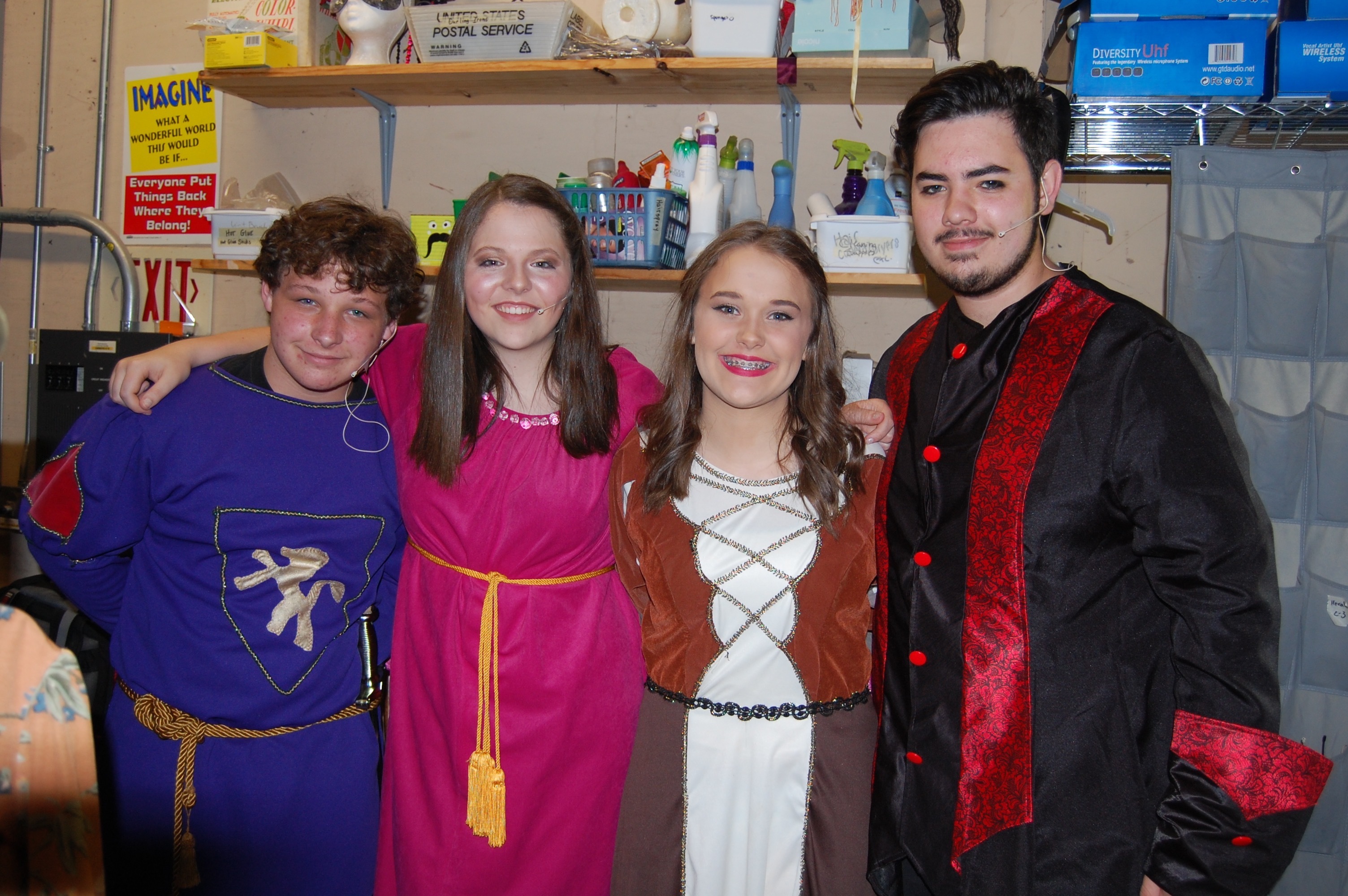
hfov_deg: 57.3
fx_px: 1235
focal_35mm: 33
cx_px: 674
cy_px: 448
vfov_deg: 39.9
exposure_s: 1/60
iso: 400
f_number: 3.8
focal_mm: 22
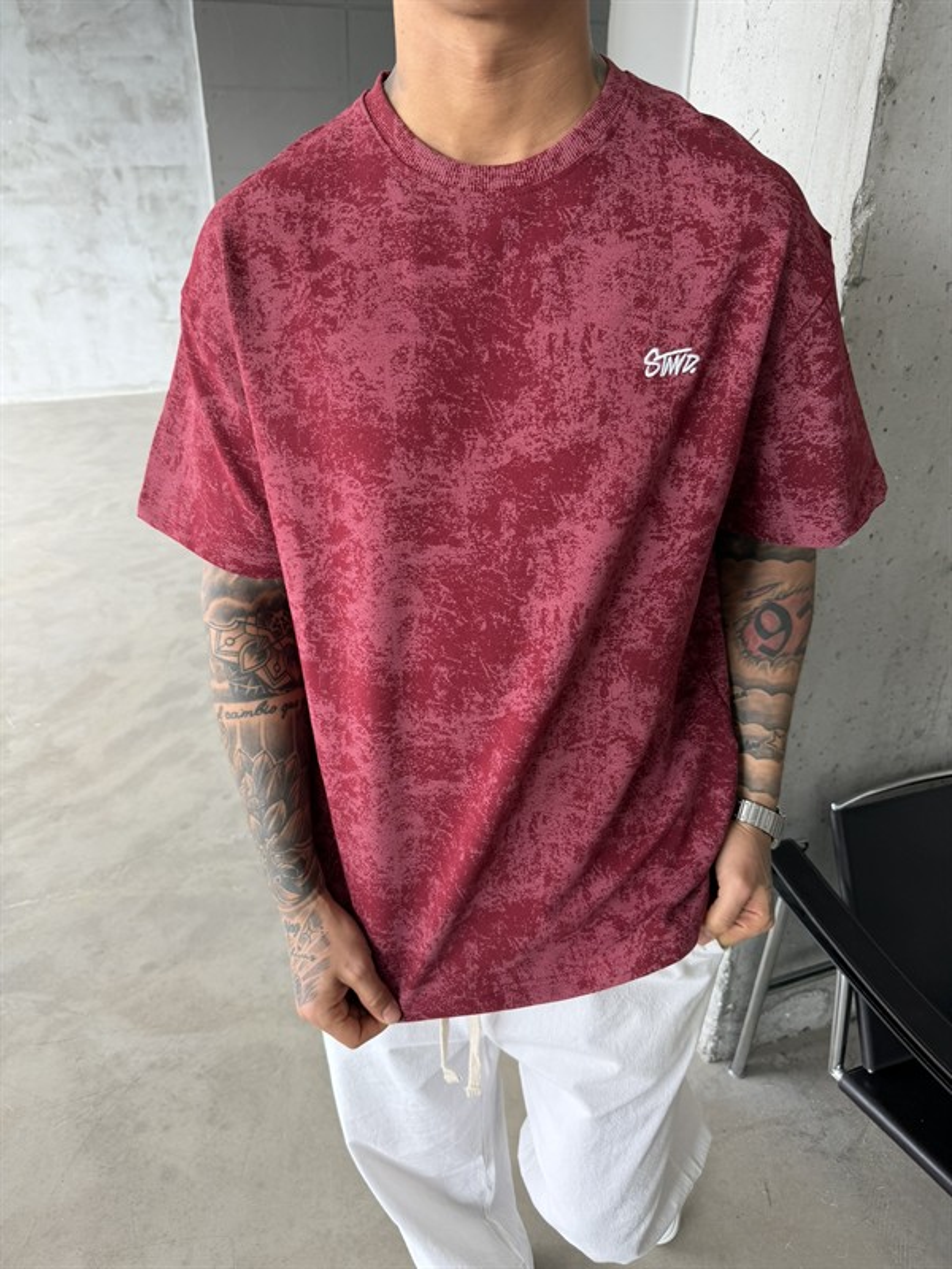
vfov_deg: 71.6
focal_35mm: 24
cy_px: 634
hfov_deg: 56.8
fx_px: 880
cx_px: 476
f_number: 1.78
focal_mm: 6.76
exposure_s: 1/121
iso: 100
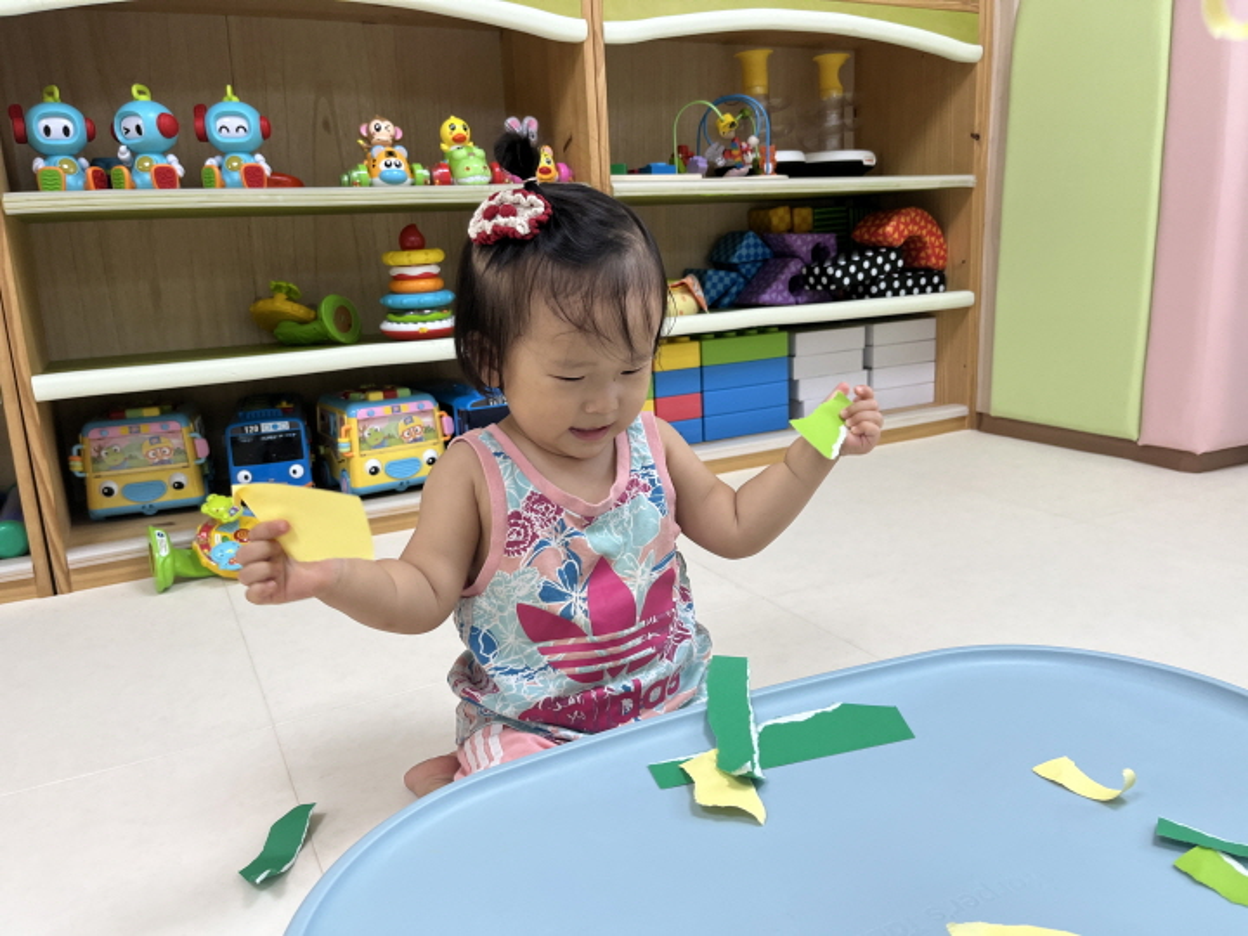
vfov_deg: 53.1
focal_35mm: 26
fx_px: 937
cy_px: 468
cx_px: 624
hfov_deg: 67.3
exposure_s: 1/120
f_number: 1.6
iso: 80
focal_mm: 5.1
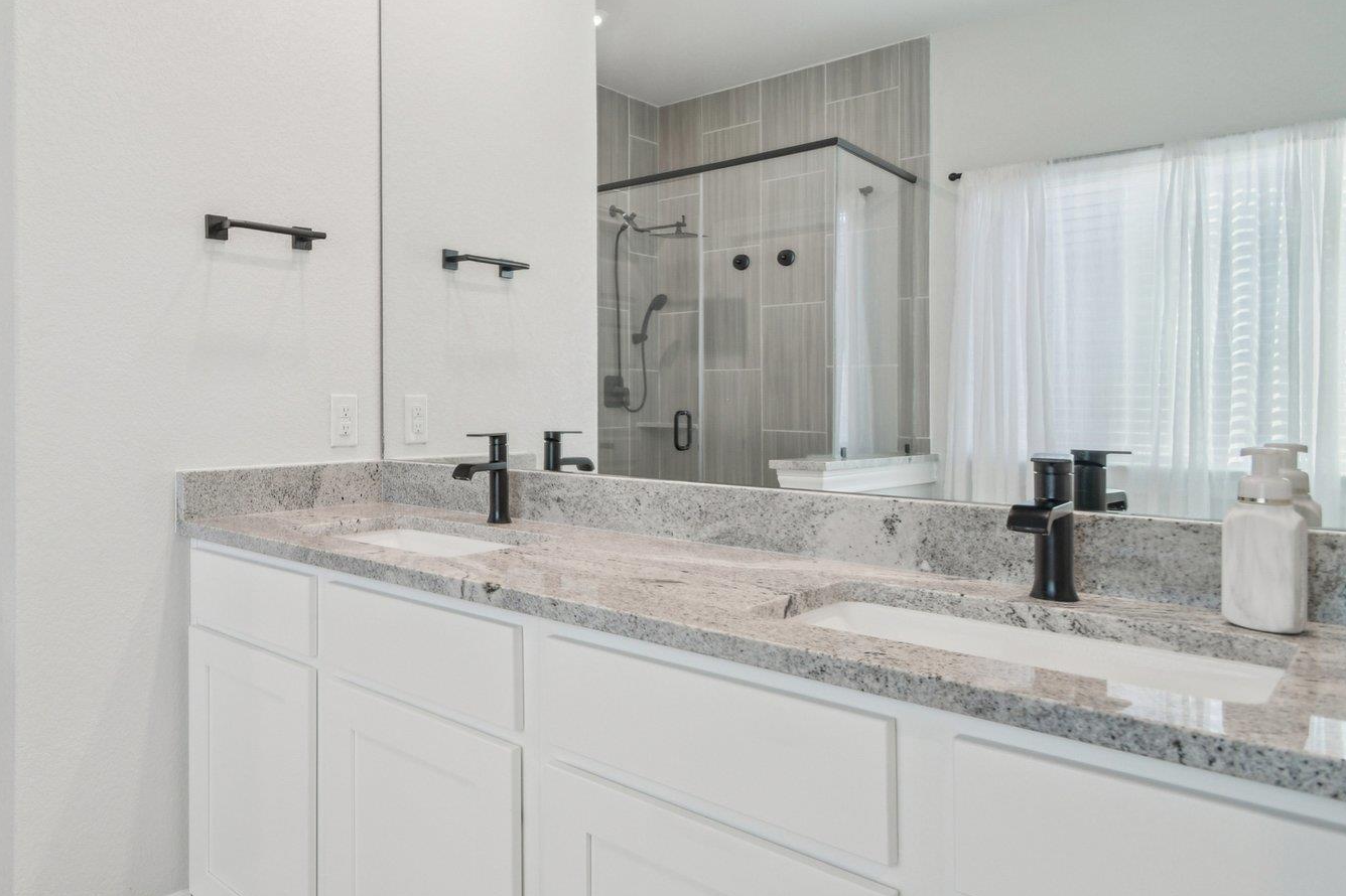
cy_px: 345
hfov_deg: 71.3
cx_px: 349
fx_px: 860
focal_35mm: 23
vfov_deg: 54.6
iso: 400
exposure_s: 1/20
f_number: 8
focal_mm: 10
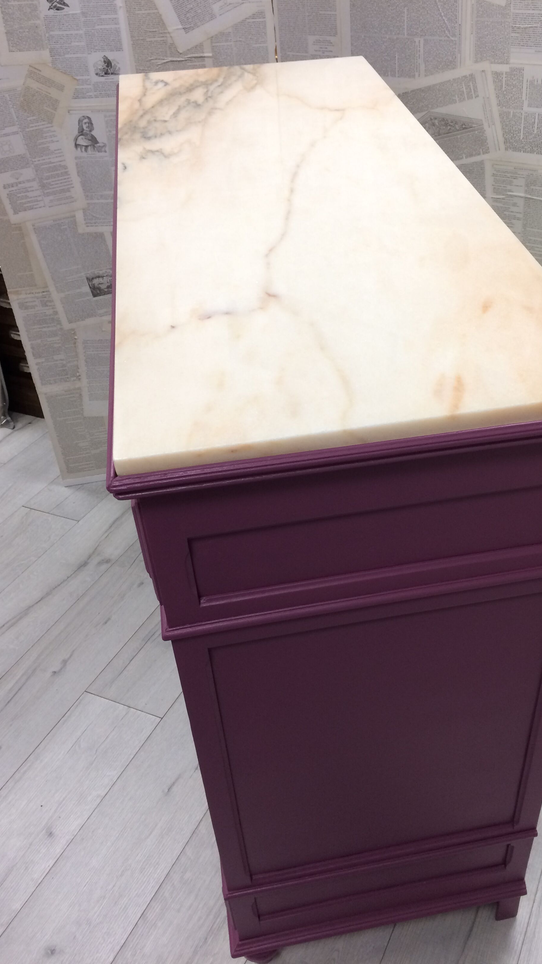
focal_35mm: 32
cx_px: 336
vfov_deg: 61.0
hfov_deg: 36.5
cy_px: 476
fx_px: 818
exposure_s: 1/33
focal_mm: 4.15
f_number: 2.2
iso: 80
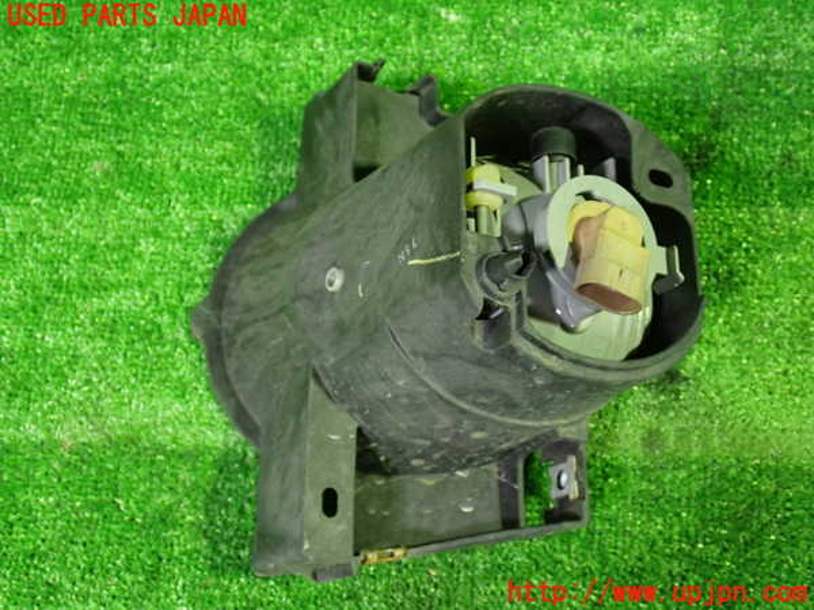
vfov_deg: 32.9
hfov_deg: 42.9
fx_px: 1035
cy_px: 305
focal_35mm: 44
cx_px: 407
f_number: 2.9
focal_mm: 7.84
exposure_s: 1/20
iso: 800
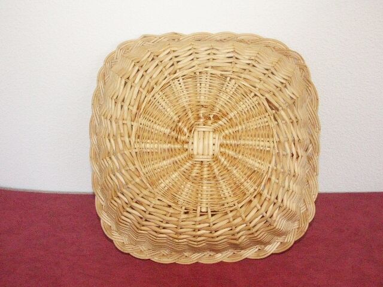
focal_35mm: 30
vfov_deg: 46.8
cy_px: 144
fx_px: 332
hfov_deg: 60.0
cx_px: 192
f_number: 8
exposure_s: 1/50
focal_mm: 7.74
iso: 400
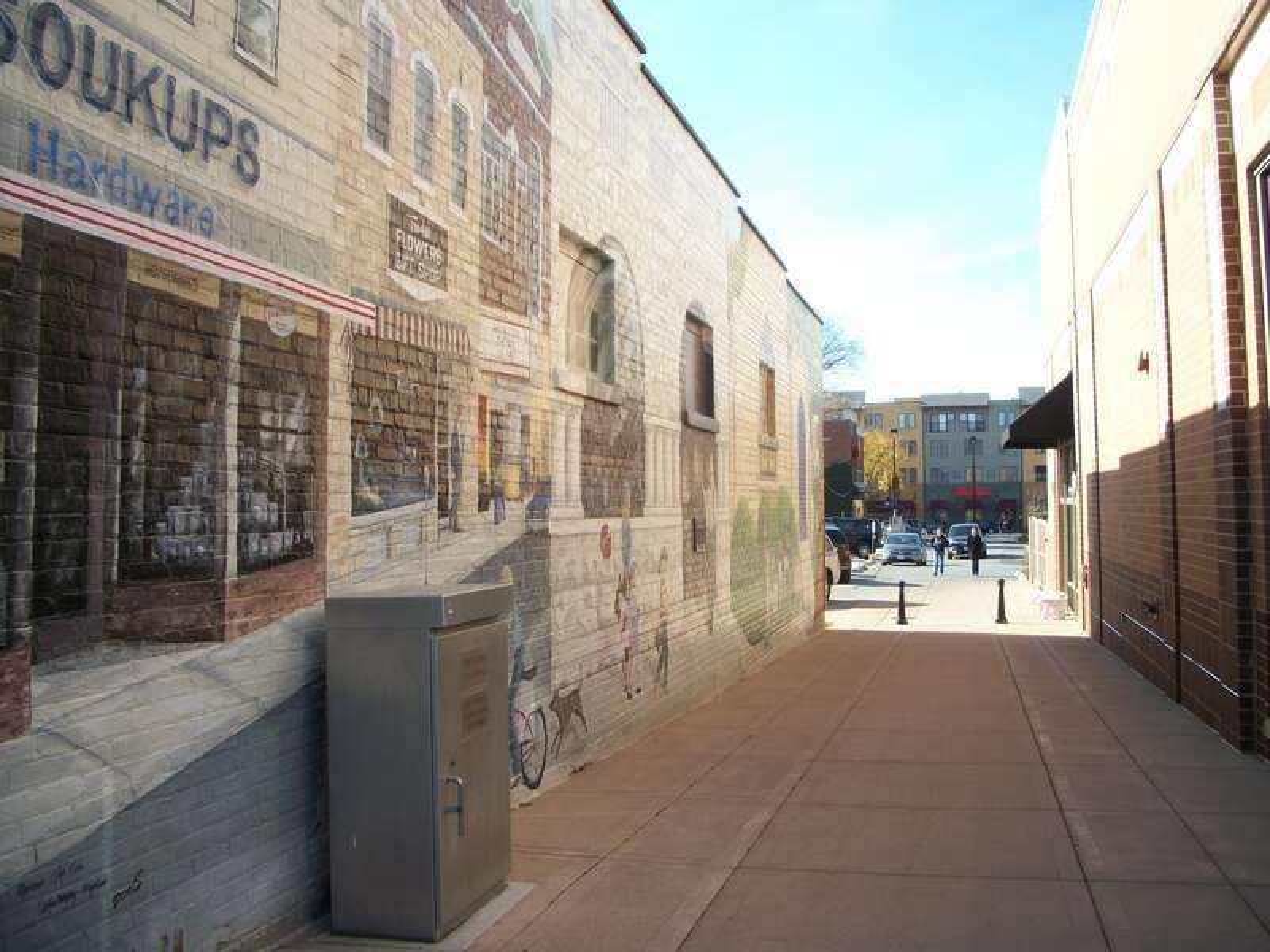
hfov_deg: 52.6
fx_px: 1284
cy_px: 476
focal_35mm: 35
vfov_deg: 40.7
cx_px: 635
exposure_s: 1/400
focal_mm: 6.3
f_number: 3.1
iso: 80
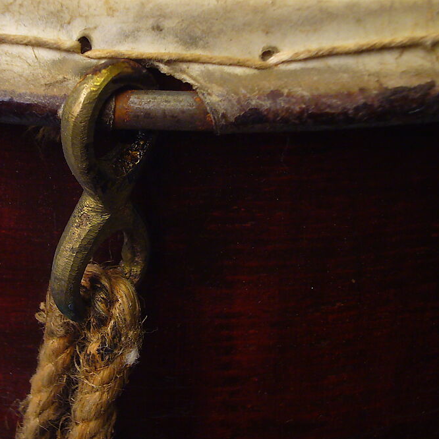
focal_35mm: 86
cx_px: 115
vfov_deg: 20.1
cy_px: 169
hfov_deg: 20.0
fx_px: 1234
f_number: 3.8
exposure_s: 1/20
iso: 100
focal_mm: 8.8
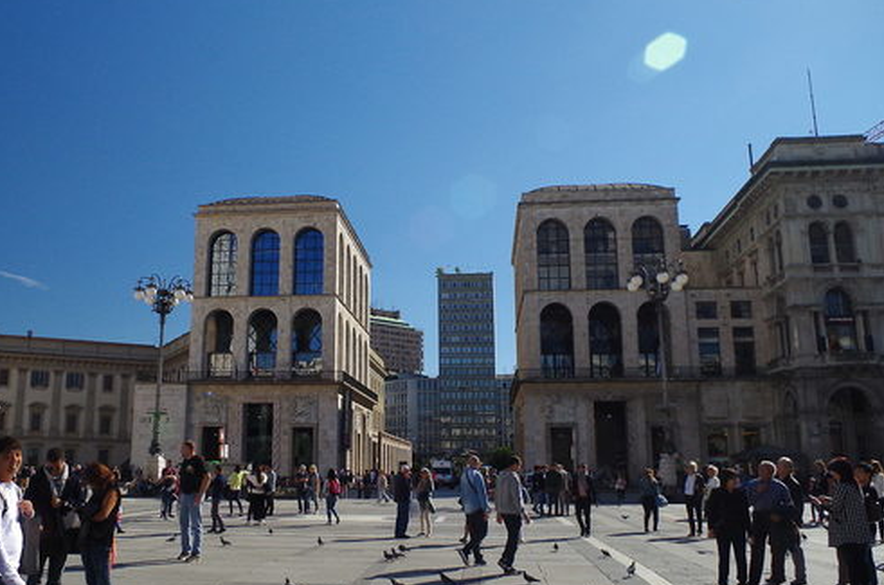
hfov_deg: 57.0
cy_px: 289
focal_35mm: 33
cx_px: 360
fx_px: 808
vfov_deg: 39.8
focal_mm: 18
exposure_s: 1/800
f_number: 8
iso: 1000
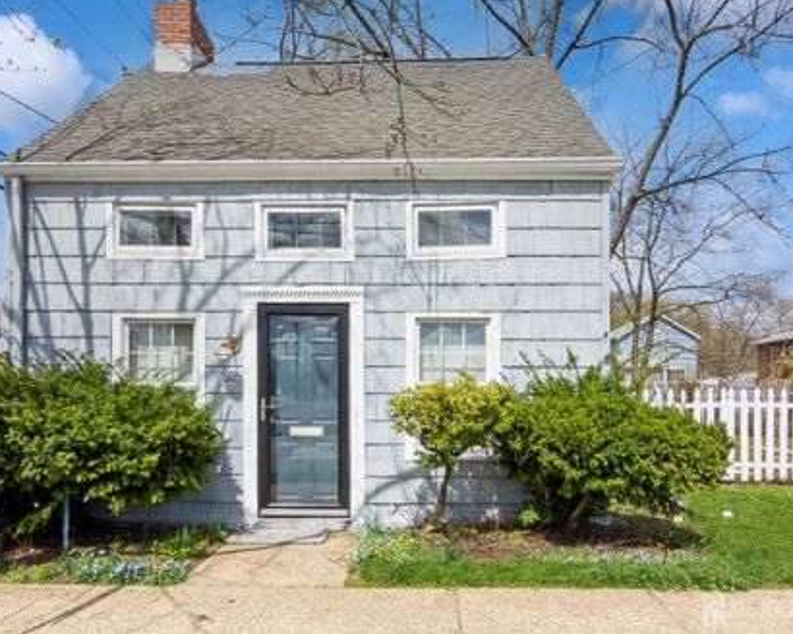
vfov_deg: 58.8
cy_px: 314
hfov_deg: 70.3
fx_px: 563
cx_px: 379
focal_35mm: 24
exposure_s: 1/320
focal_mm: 14
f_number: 8
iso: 100
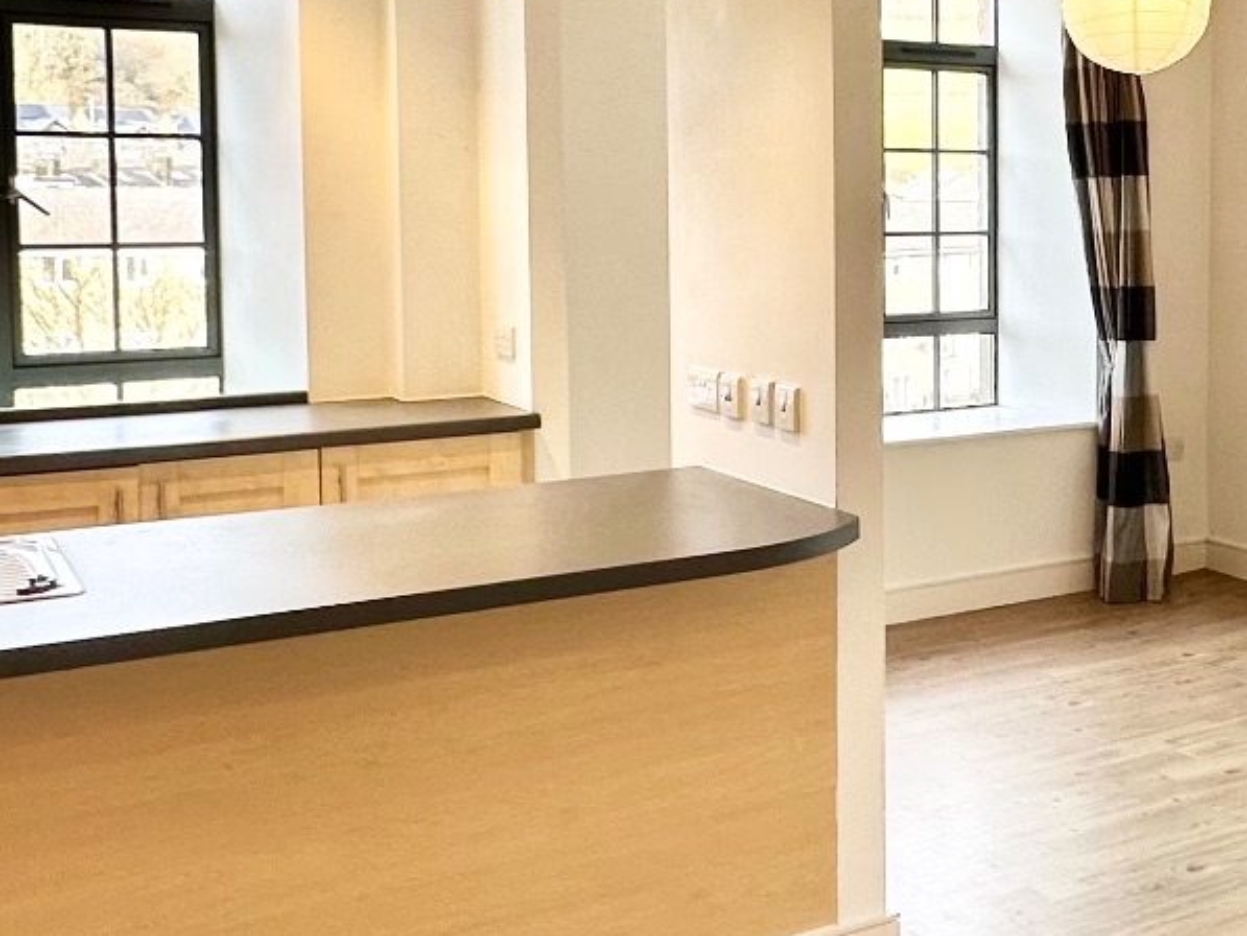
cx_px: 1019
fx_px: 1729
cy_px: 305
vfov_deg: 30.0
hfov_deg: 38.0
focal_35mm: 48
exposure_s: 1/100
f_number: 2.2
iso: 80
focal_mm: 2.22
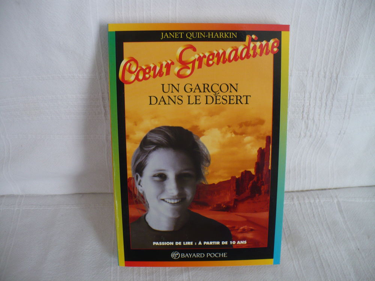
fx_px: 401
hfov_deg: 50.1
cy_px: 140
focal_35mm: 37
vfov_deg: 38.7
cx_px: 188
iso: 125
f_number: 2.8
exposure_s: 1/30
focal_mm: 6.1
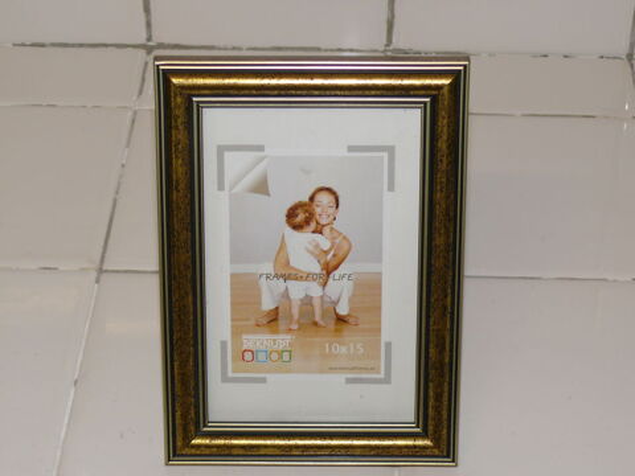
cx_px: 318
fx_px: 1486
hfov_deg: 24.1
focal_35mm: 81
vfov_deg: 18.2
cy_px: 238
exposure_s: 1/30
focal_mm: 13.2
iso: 100
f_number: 3.2
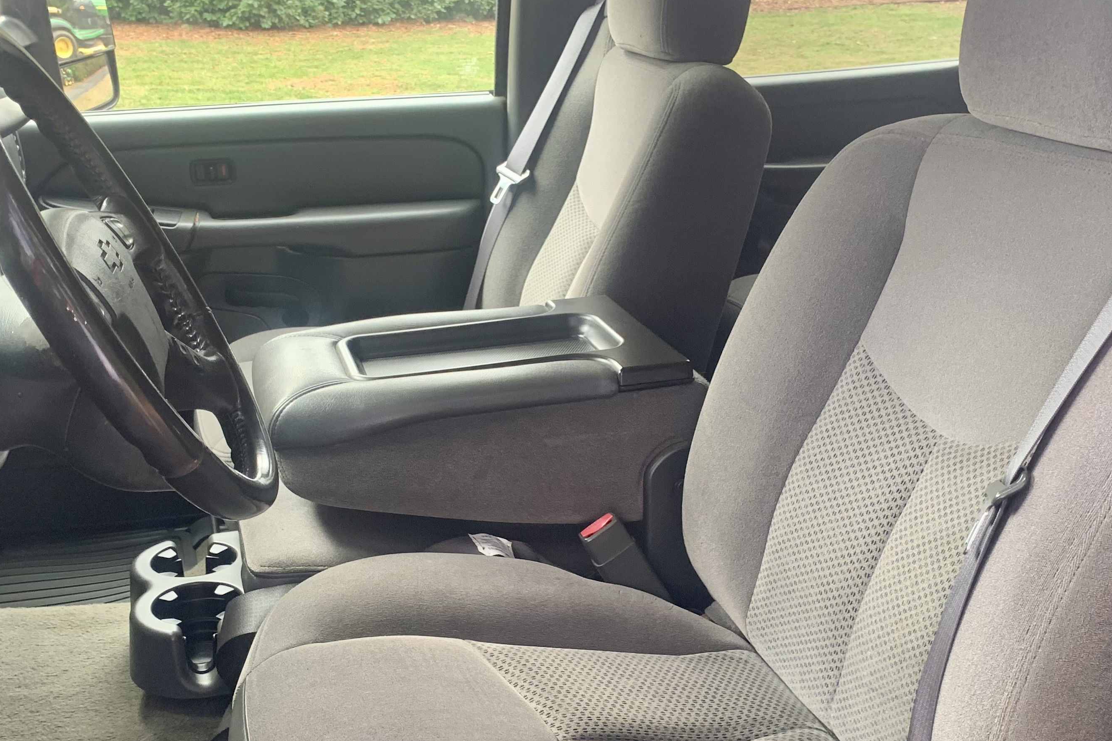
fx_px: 1266
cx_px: 587
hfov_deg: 47.4
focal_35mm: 41
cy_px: 476
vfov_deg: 32.4
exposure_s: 1/63
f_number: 1.8
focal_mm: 4.25
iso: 100
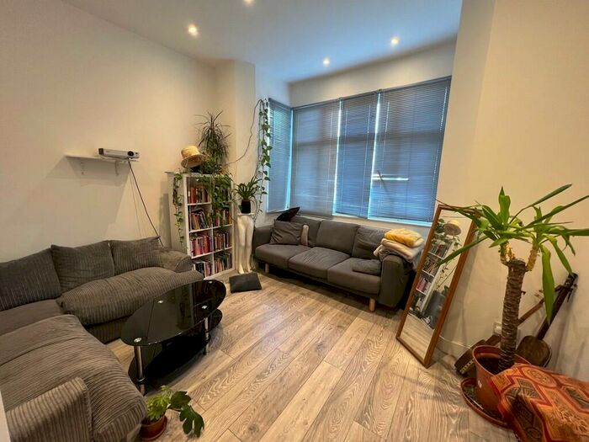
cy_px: 221
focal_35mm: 13
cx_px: 294
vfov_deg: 89.9
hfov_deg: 106.2
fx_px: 221
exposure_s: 1/100
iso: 250
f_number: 1.8
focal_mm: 1.57
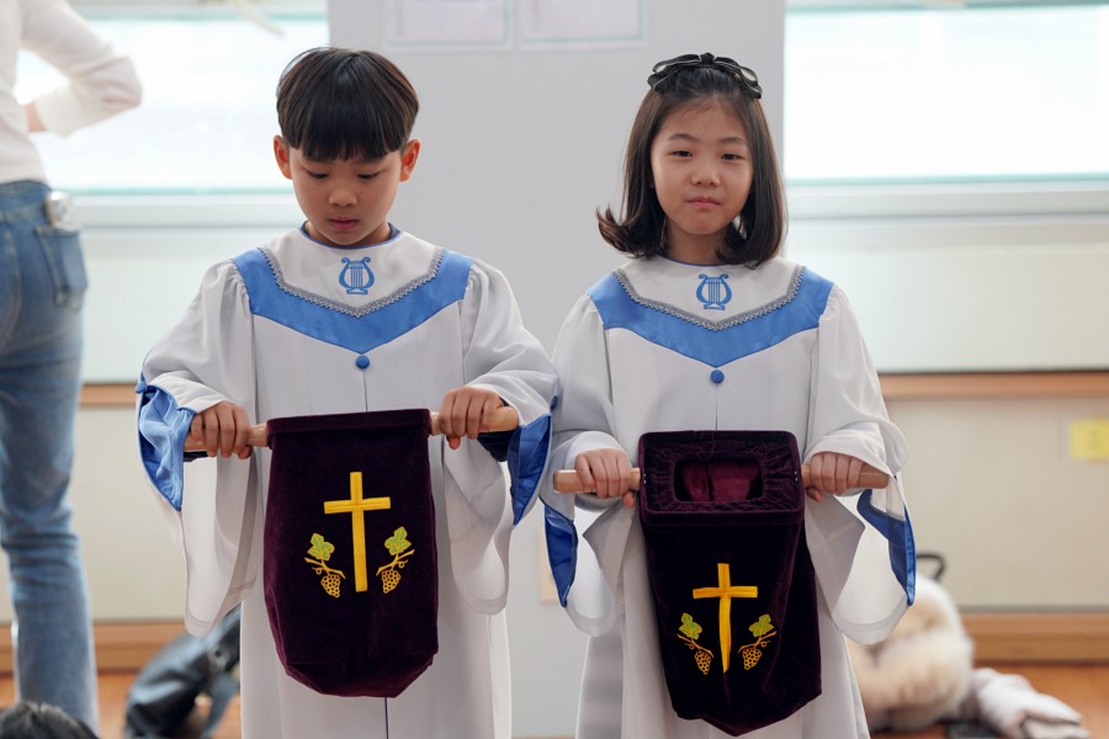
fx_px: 4620
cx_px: 554
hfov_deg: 13.7
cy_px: 370
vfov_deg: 9.1
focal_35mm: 150
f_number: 4
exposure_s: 1/160
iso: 640
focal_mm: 150
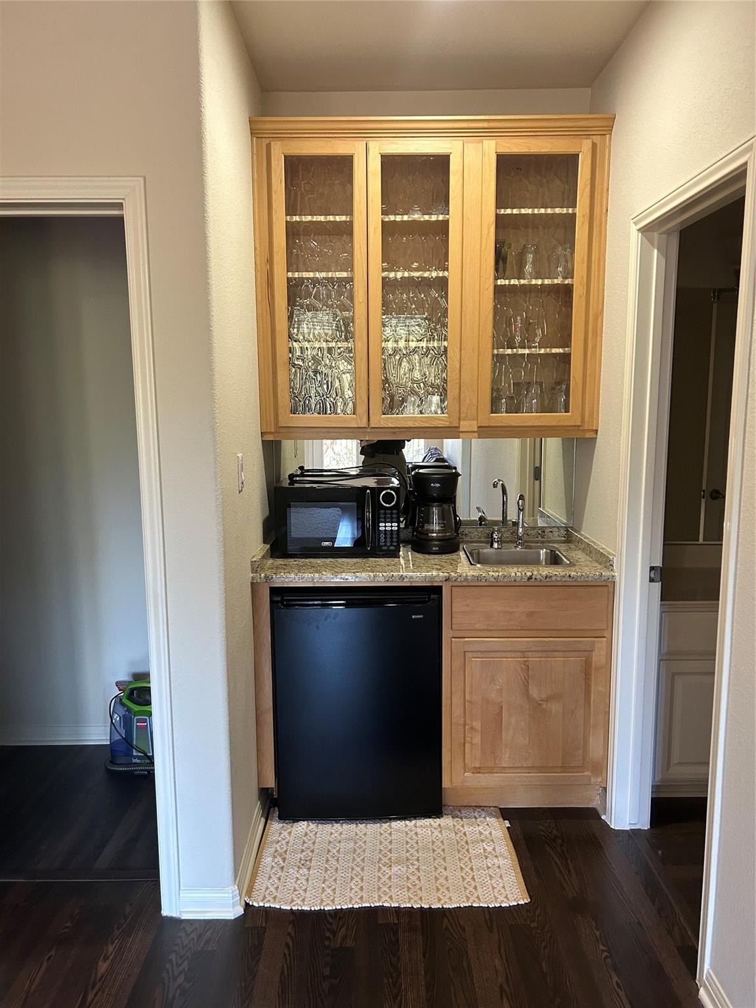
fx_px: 757
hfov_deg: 53.1
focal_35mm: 26
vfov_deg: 67.3
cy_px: 504
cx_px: 378
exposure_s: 1/60
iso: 250
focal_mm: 5.7
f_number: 1.5
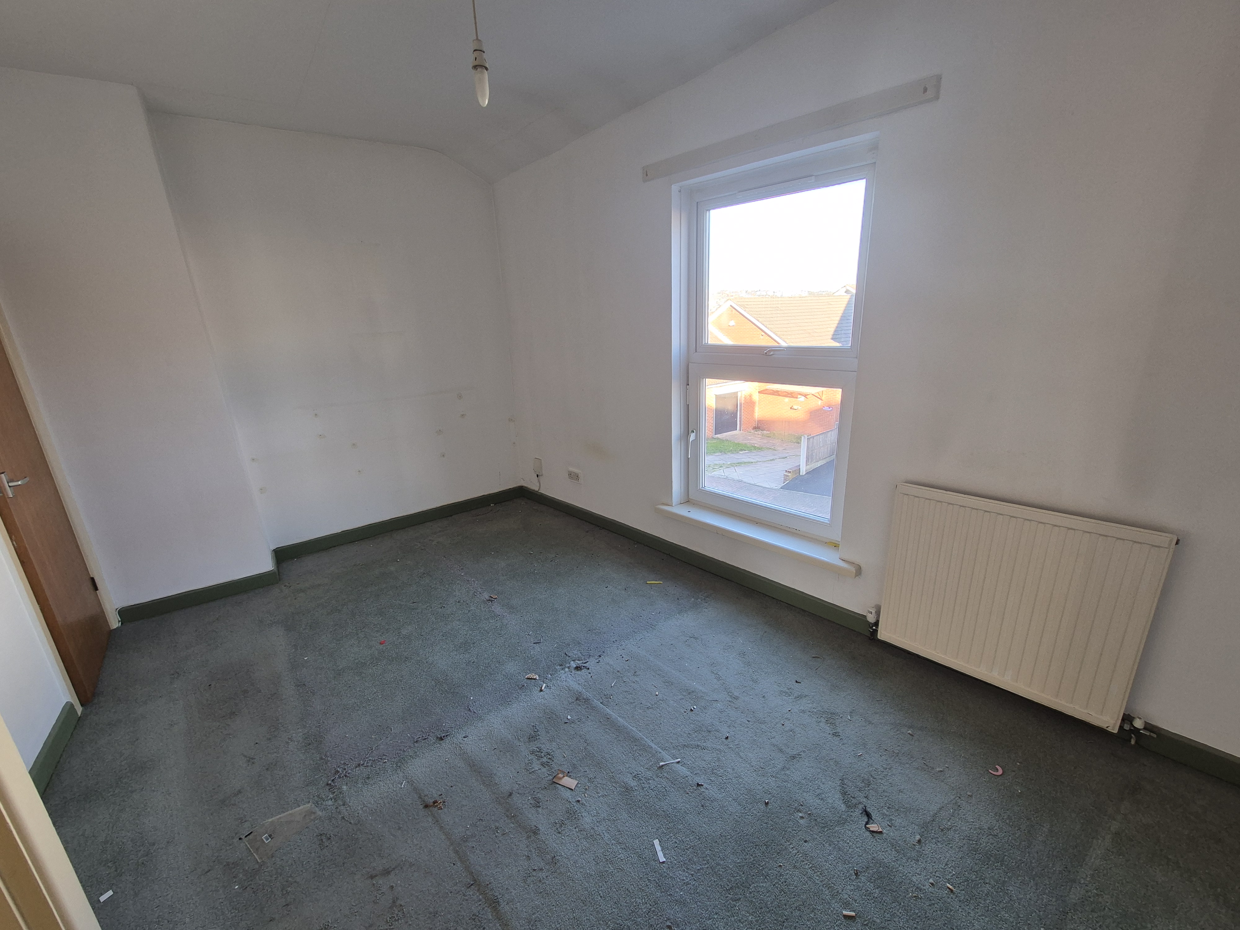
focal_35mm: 13
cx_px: 620
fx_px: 466
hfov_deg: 106.2
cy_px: 465
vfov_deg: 89.9
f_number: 2.2
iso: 80
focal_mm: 2.2
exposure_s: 1/50
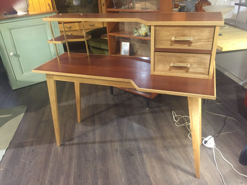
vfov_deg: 48.2
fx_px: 207
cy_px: 92
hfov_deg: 61.7
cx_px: 124
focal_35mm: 29
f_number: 2.2
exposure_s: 1/25
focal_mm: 4.15
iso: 250
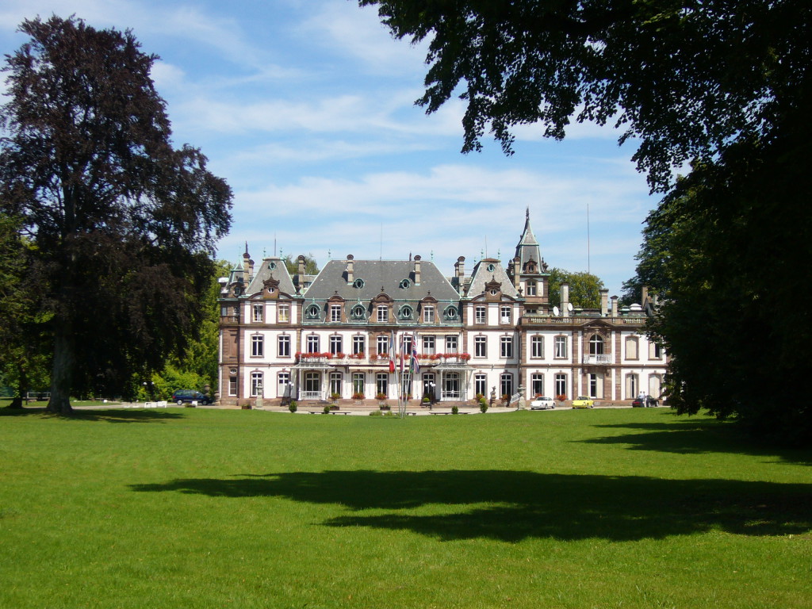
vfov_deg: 26.6
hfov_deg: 34.9
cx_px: 406
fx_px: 1290
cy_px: 304
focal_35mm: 55
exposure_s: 1/640
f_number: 3.5
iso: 80
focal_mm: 9.1
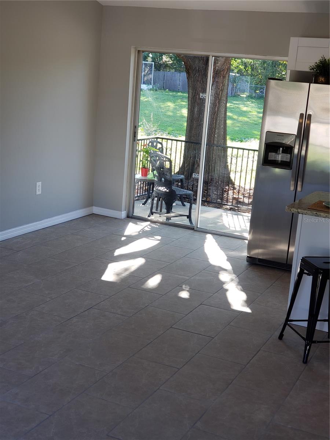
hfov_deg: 28.0
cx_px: 165
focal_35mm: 52
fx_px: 661
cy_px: 220
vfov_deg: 36.8
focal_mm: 6
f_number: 2.4
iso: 40
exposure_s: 1/60
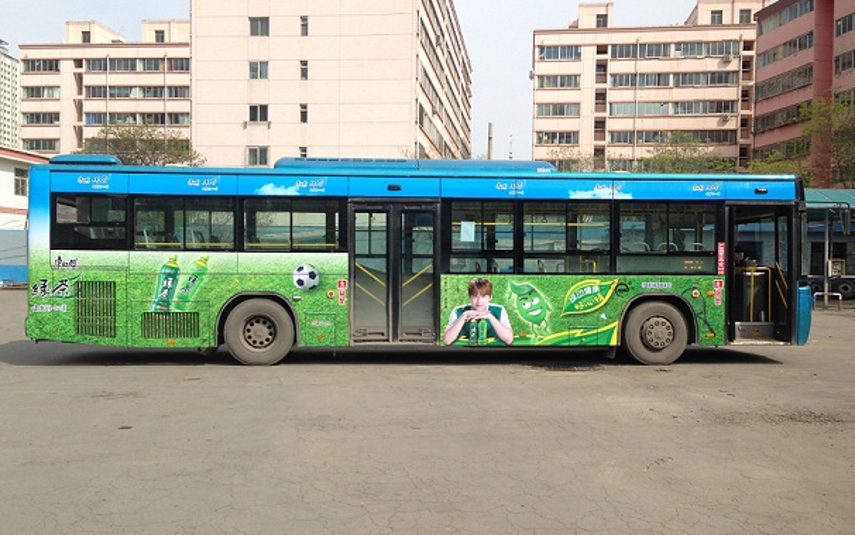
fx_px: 862
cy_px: 284
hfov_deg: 52.7
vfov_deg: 34.4
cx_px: 425
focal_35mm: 37
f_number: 2.4
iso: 50
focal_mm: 4.12
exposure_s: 1/1290
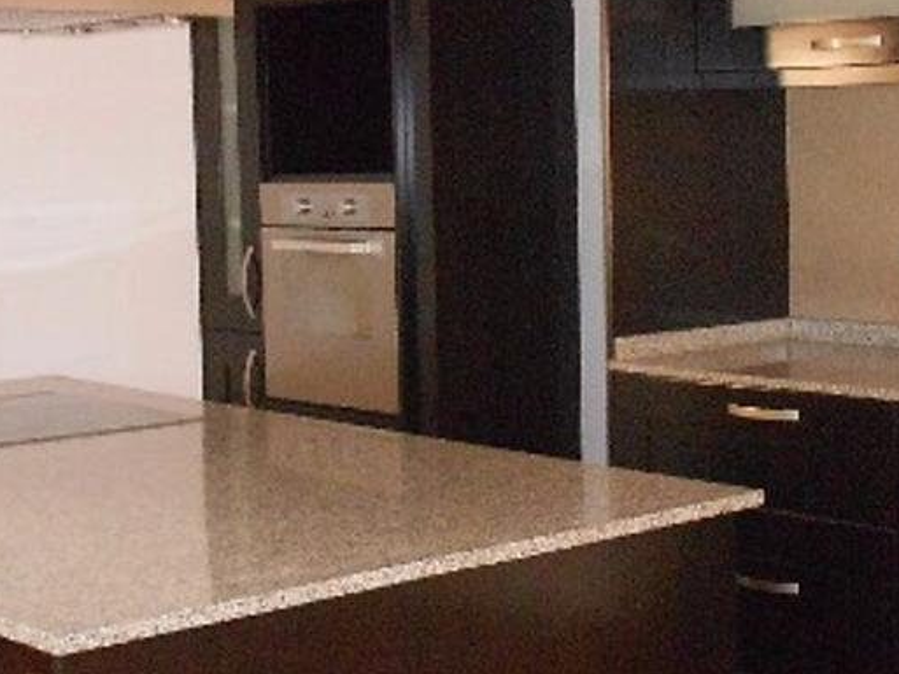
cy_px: 249
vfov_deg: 20.1
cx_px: 690
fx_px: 1896
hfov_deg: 26.3
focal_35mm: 73
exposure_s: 1/25
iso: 500
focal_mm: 4.6
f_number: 3.2
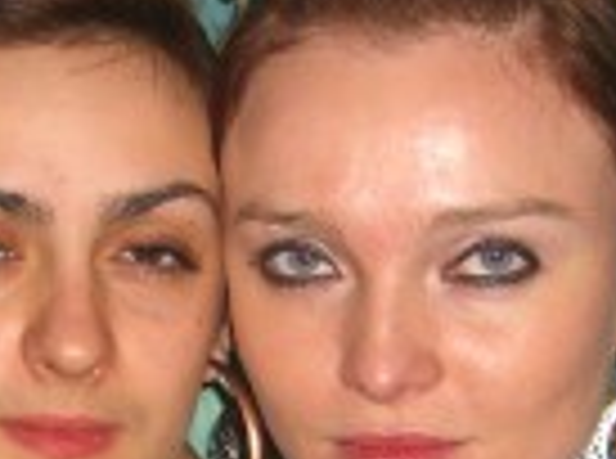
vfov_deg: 8.7
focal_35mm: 167
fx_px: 2964
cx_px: 220
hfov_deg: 11.9
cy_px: 626
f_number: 2.8
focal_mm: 7.9
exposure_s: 1/60
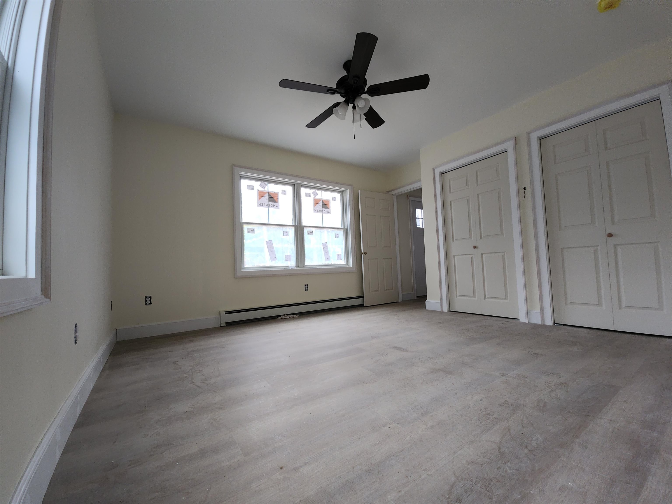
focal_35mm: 13
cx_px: 336
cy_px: 252
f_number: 2.2
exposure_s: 1/60
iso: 160
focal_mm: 2.2
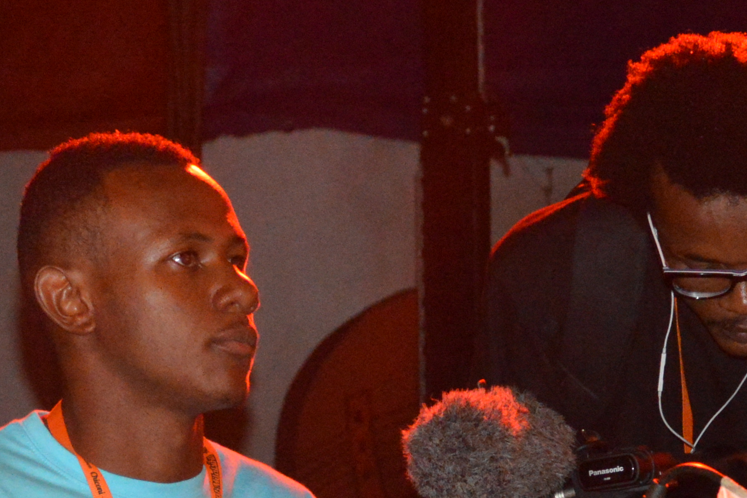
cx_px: -175
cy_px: 631
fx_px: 4399
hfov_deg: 9.6
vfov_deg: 6.4
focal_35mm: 212
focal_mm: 42
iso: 3200
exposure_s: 1/60
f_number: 4.8
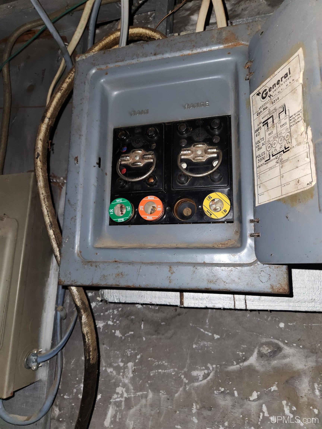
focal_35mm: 23
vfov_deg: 73.9
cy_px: 214
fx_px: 285
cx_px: 161
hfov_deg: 58.9
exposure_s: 1/19
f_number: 1.8
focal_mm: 5.4
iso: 125
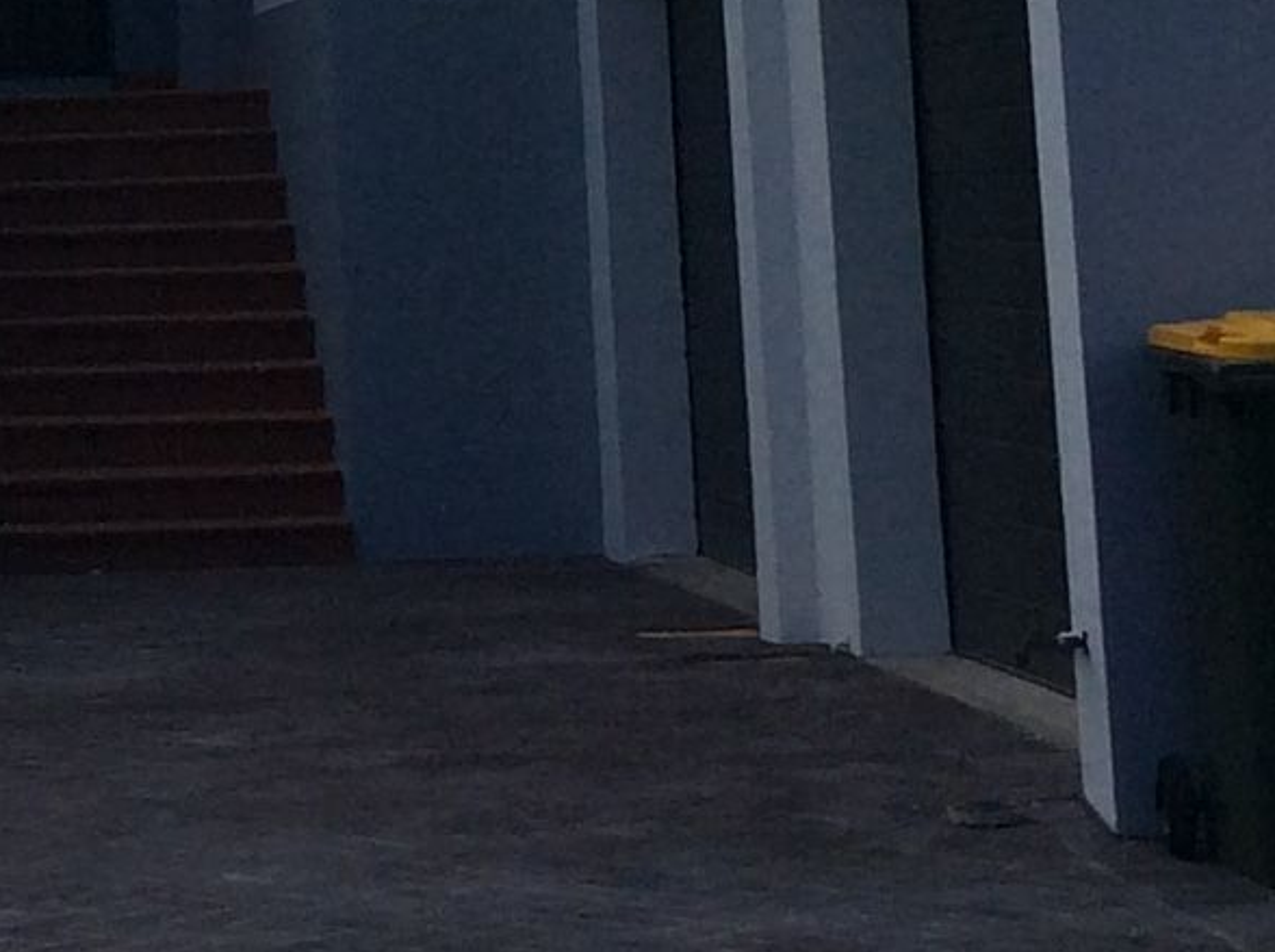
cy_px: -553
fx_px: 5185
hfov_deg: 13.6
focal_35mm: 141
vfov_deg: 10.1
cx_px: -249
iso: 32
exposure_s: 1/1244
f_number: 2.4
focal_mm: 3.3
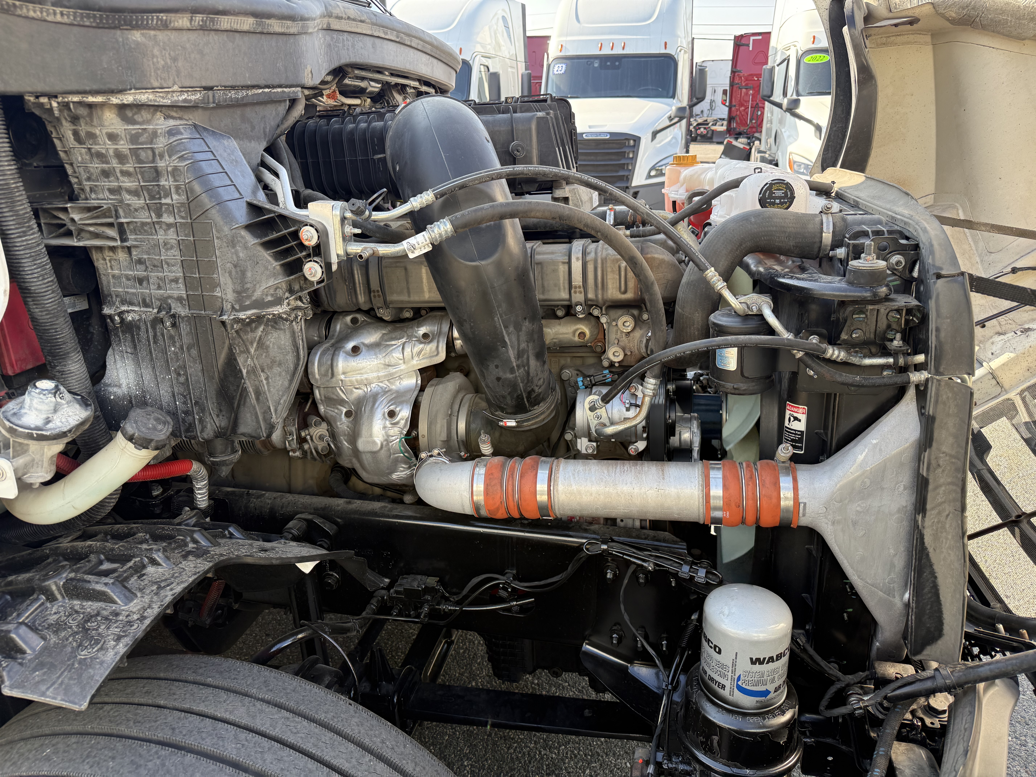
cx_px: 518
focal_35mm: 24
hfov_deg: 71.6
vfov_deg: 56.8
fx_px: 718
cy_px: 388
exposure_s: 1/347
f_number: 1.78
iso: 100
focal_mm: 6.76
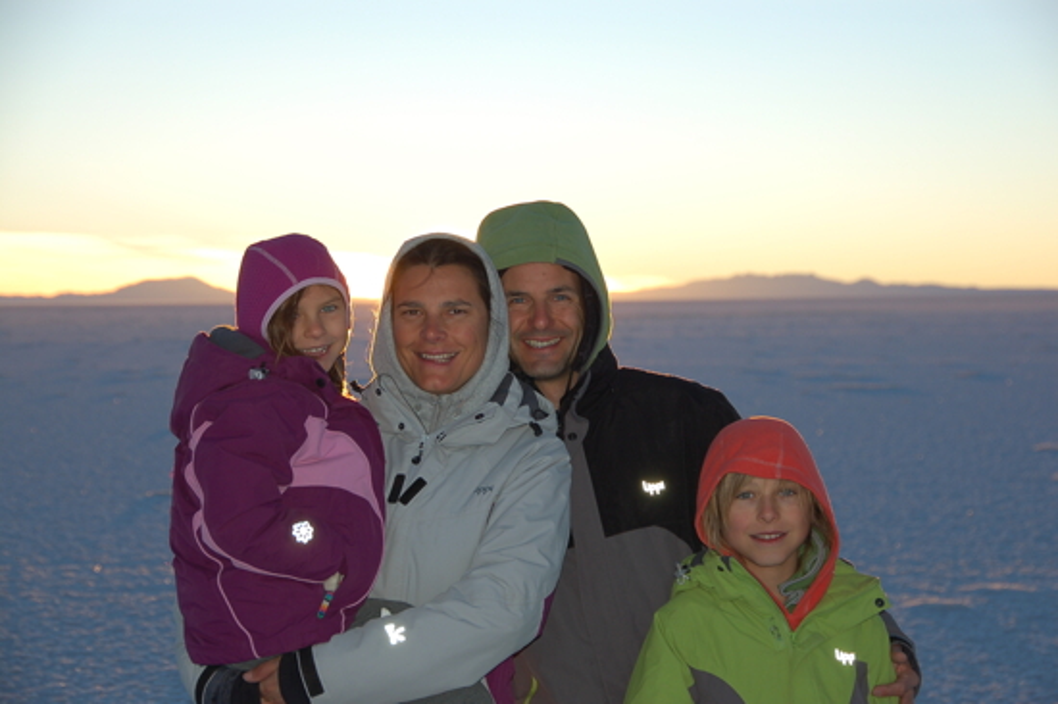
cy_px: 352
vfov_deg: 14.7
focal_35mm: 93
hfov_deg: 21.9
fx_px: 2731
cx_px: 529
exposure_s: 1/250
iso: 200
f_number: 5.3
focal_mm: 62
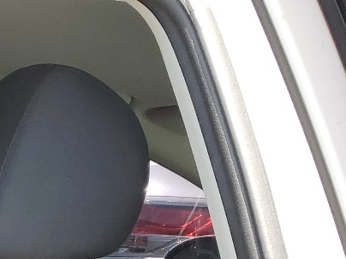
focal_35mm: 103
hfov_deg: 16.1
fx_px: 1030
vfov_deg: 13.2
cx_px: -282
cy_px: 433
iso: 50
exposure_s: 1/370
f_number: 1.5
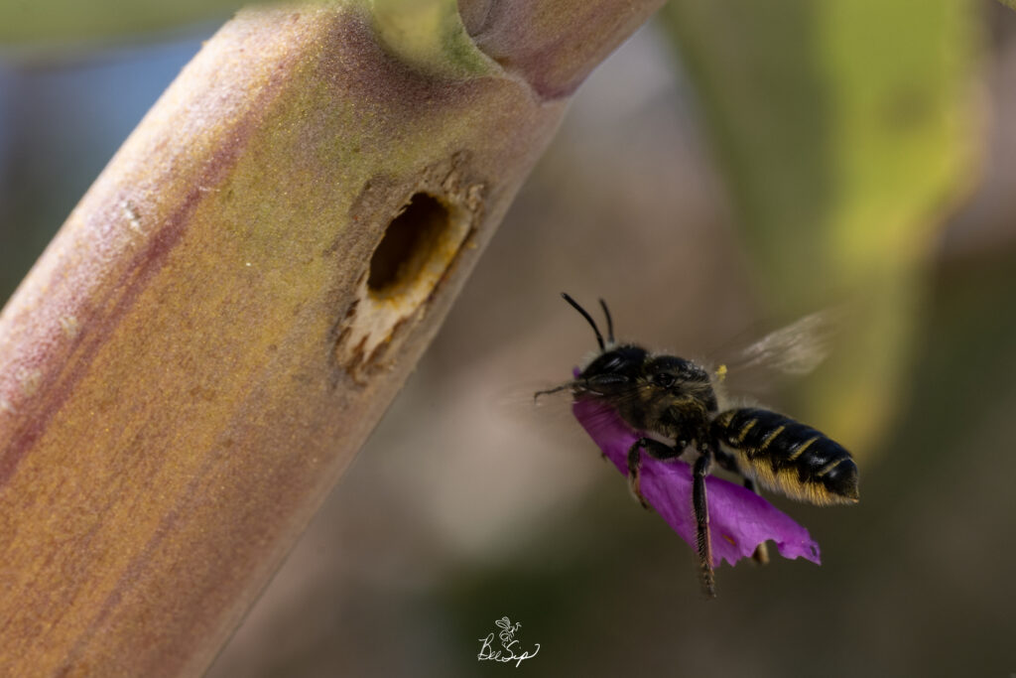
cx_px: 508
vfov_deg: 13.0
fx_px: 2964
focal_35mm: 105
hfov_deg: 19.5
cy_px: 339
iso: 200
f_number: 14
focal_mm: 105
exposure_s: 1/250
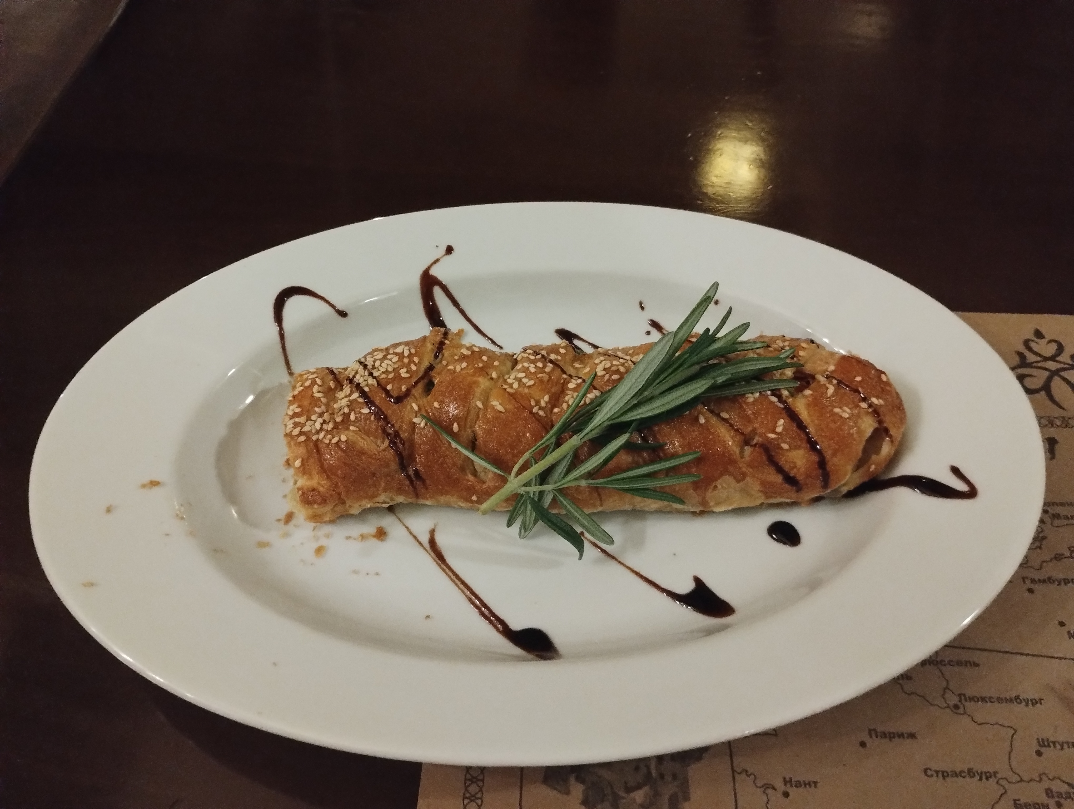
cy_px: 404
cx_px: 537
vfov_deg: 49.9
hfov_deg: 63.4
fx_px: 870
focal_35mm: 28
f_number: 1.8
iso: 3716
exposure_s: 1/14
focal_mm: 4.27
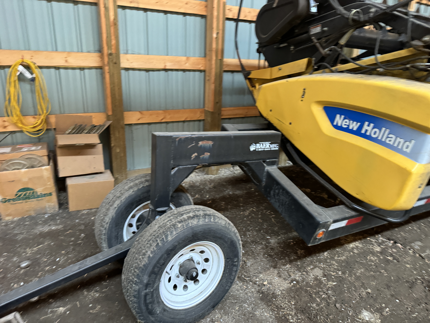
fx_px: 298
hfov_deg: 71.6
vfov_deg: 56.8
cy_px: 162
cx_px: 215
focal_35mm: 24
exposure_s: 1/49
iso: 800
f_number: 1.78
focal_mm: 6.76
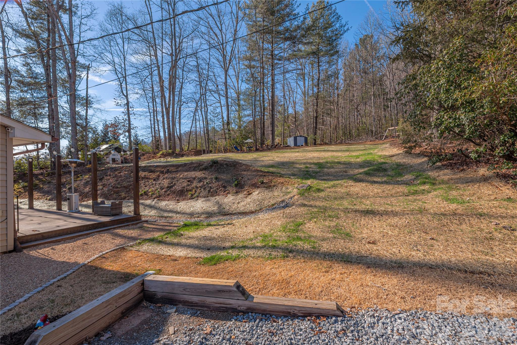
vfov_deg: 73.8
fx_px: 230
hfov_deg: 96.7
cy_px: 172
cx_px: 258
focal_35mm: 16
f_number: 7.1
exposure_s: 1/2000
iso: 160
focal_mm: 16
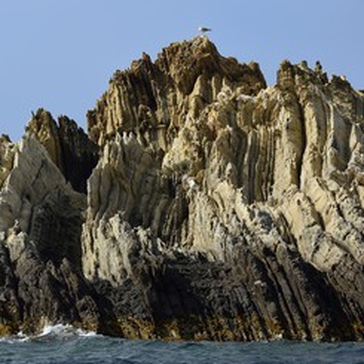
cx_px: 83
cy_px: 177
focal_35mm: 291
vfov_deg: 6.0
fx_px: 3462
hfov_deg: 6.0
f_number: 7.1
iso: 200
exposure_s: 1/640
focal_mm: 200
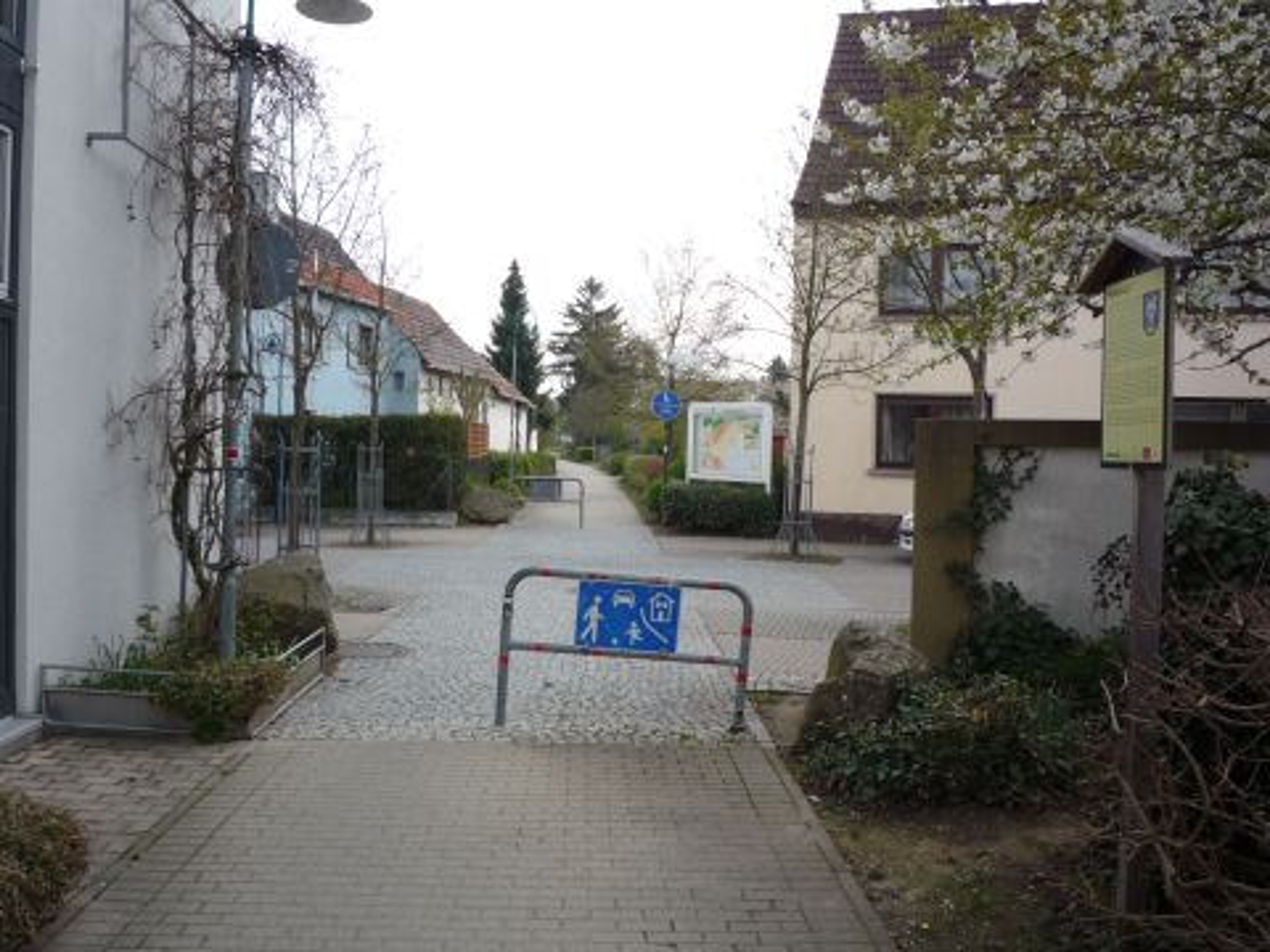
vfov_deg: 44.2
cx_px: 635
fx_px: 1174
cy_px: 476
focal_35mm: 32
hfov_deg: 56.8
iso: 100
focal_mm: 5.2
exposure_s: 1/400
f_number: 4
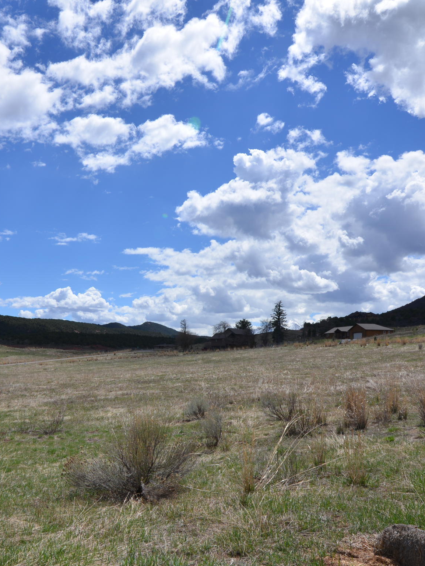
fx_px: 491
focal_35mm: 30
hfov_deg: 45.9
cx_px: 135
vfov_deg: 59.3
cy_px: 350
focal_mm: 16
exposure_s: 1/320
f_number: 9
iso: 100
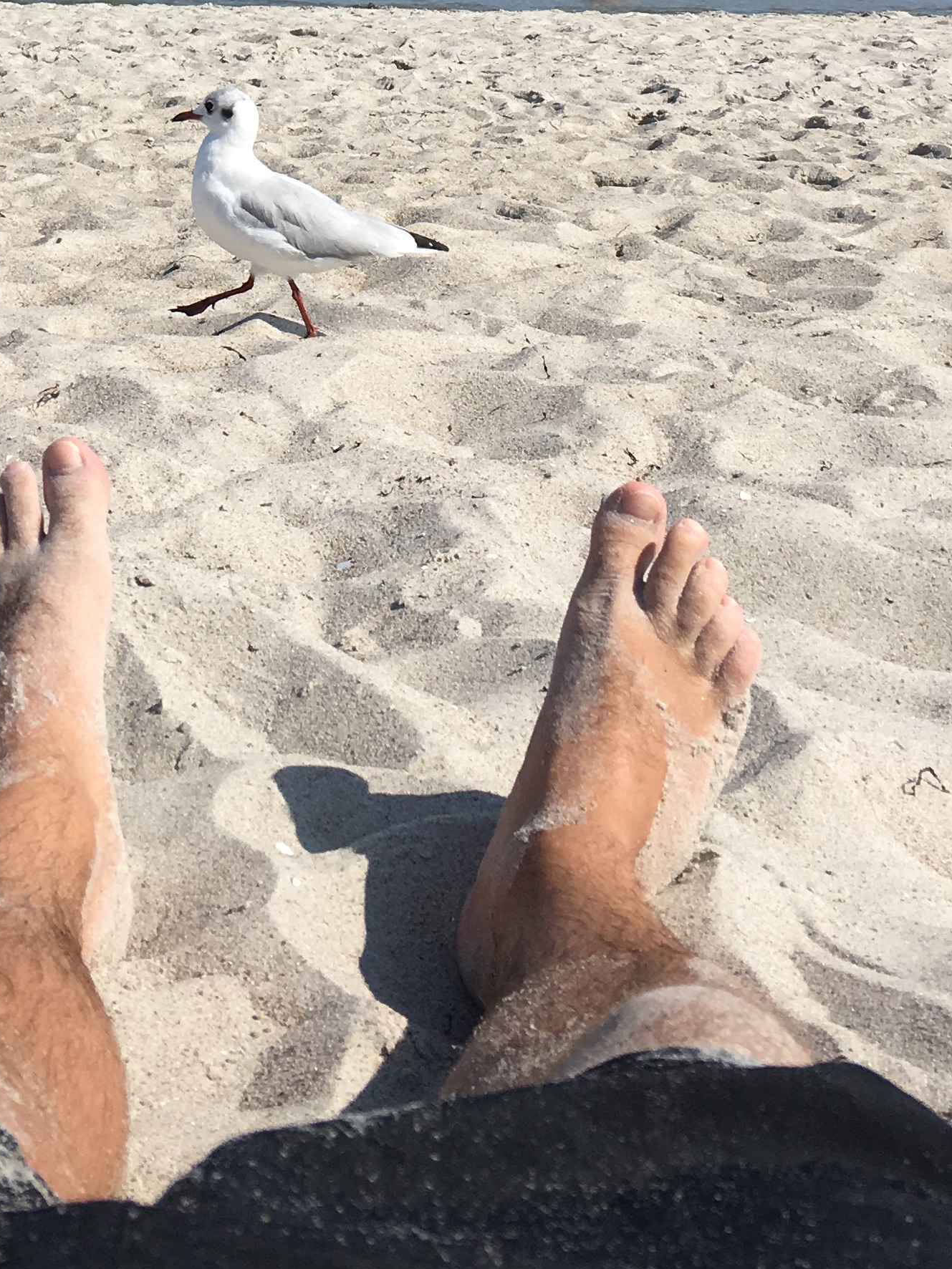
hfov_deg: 22.0
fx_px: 2420
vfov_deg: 27.0
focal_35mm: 66
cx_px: 202
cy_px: -115
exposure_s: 1/2747
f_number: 2.2
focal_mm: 4.15
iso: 25
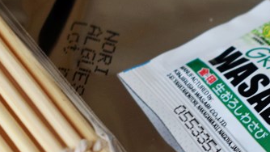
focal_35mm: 183
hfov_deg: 11.7
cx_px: 196
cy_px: 125
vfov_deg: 6.6
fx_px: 1310
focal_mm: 38
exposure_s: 1/60
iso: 450
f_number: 4.8
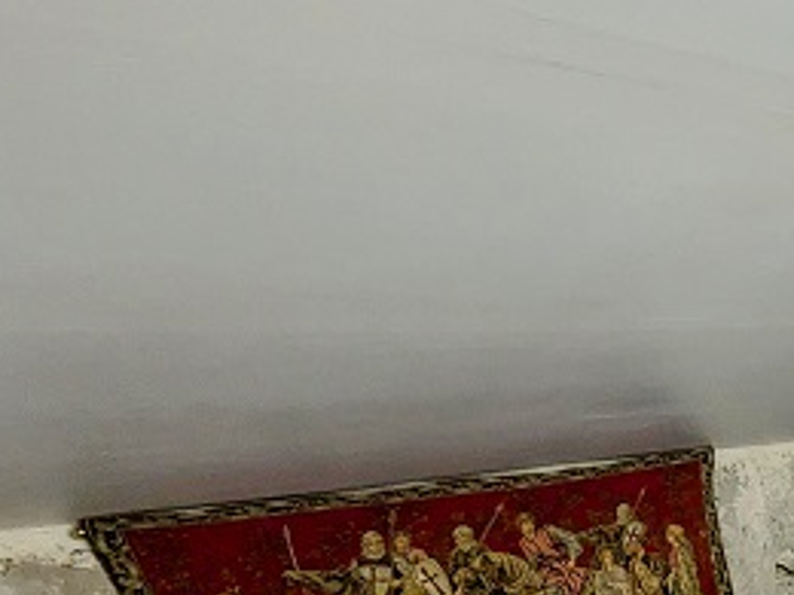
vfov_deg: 30.1
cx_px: 1191
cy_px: 656
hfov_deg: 28.4
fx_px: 986
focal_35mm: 43
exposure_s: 1/100
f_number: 2.2
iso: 282
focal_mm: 1.83
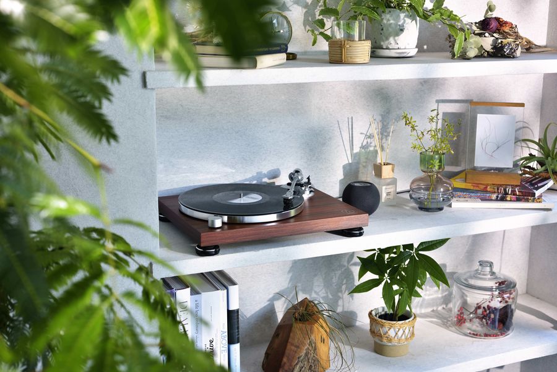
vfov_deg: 27.0
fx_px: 774
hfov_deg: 39.6
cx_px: 278
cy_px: 186
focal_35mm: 50
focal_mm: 50
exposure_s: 1/8
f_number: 5.6
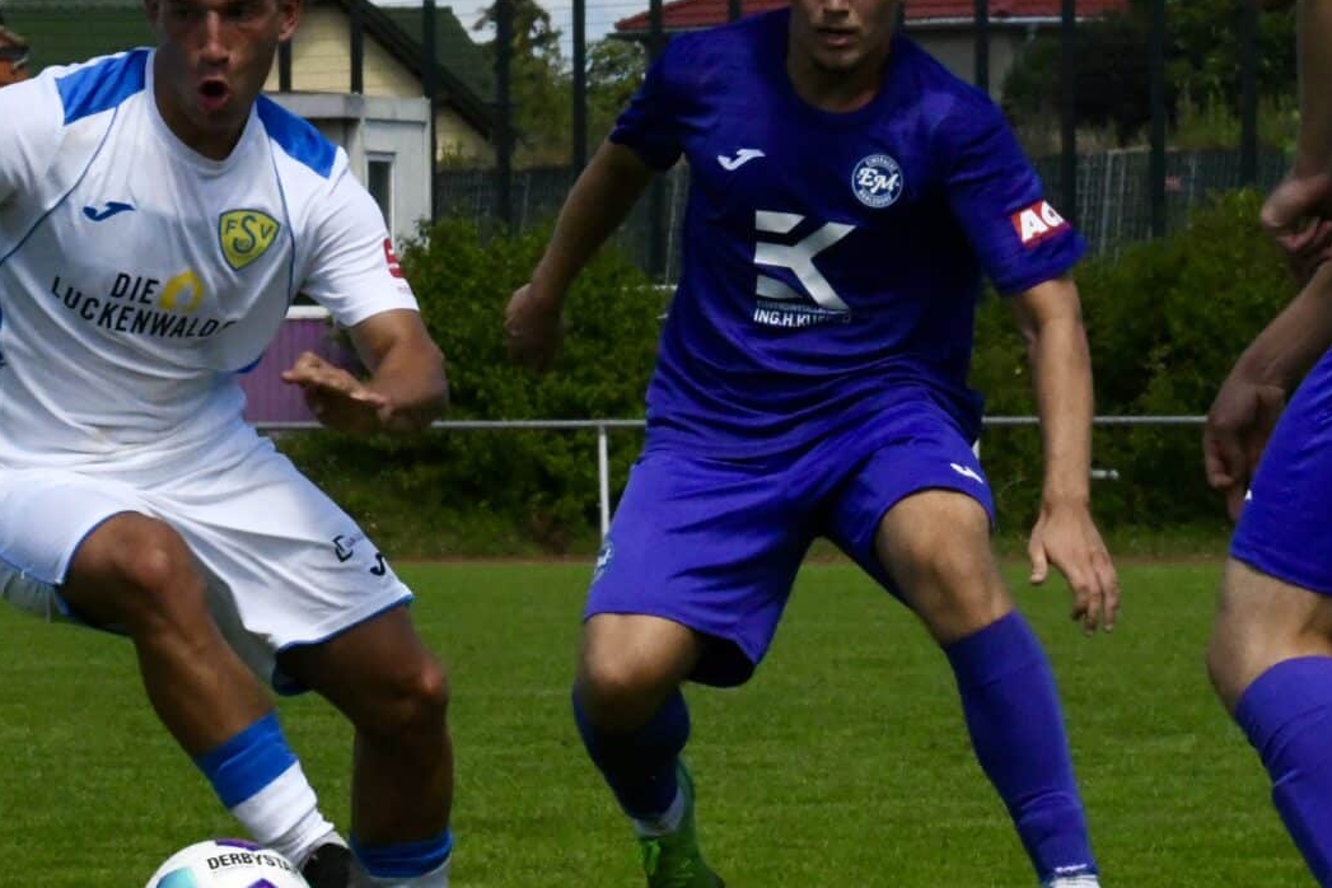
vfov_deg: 3.9
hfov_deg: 5.9
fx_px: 13023
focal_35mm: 352
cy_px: 372
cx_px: 645
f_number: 25
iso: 5000
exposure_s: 1/1600
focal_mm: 180
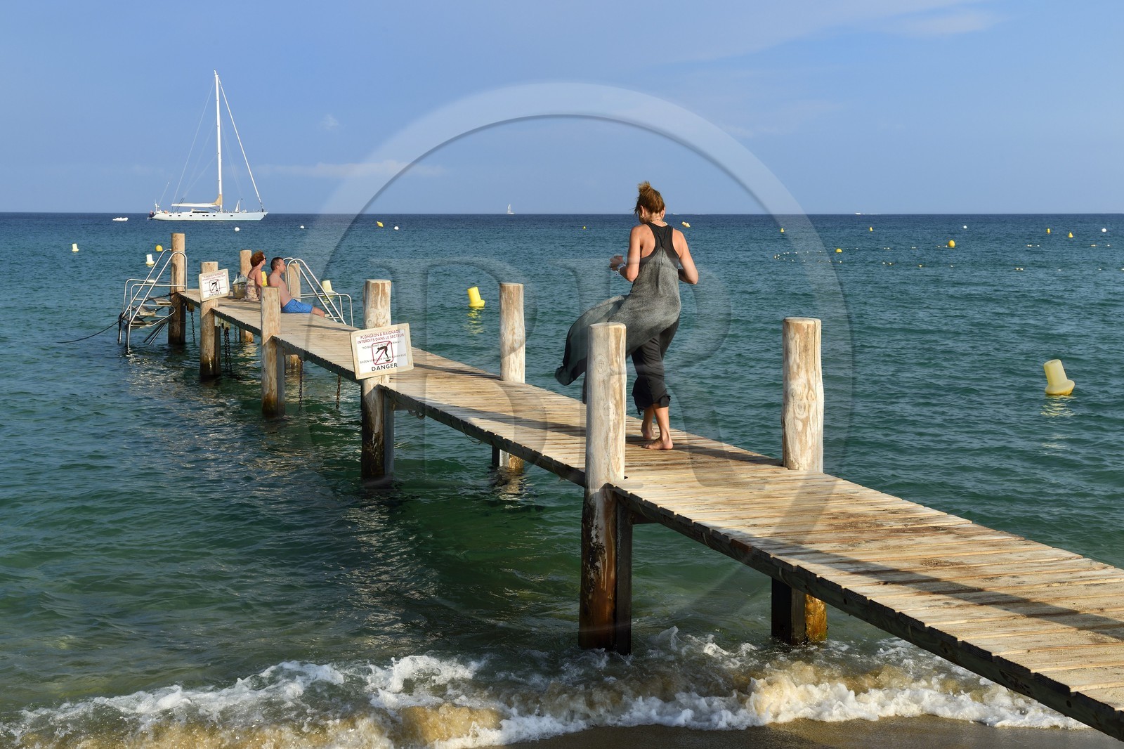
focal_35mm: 52
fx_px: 1623
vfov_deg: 26.0
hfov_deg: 38.2
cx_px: 562
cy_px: 374
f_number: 13
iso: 200
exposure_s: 1/200
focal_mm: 52
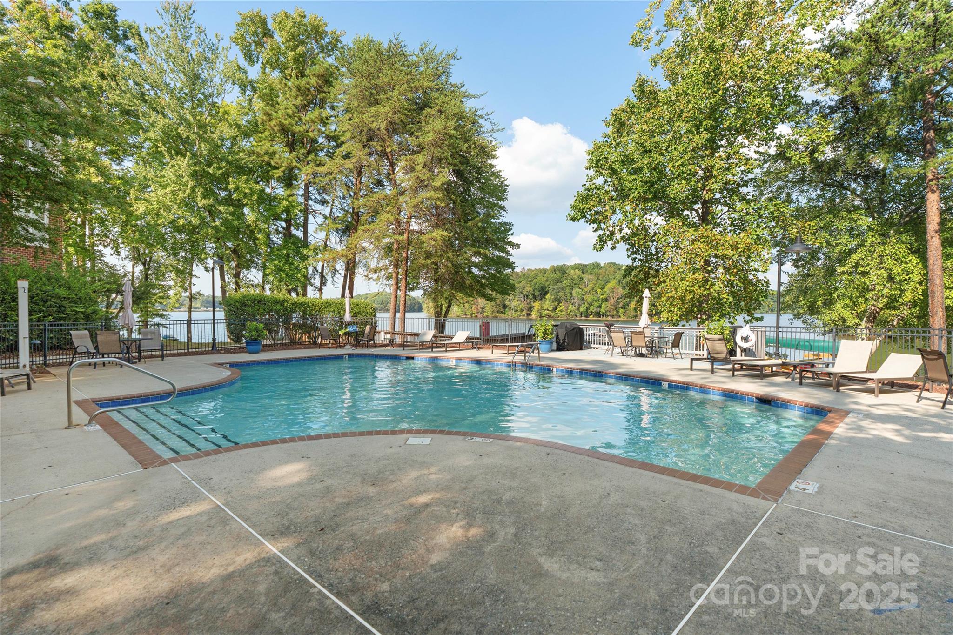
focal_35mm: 19
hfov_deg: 86.9
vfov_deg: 64.5
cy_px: 318
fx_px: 503
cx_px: 476
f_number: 6.3
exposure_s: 1/640
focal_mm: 19
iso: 320
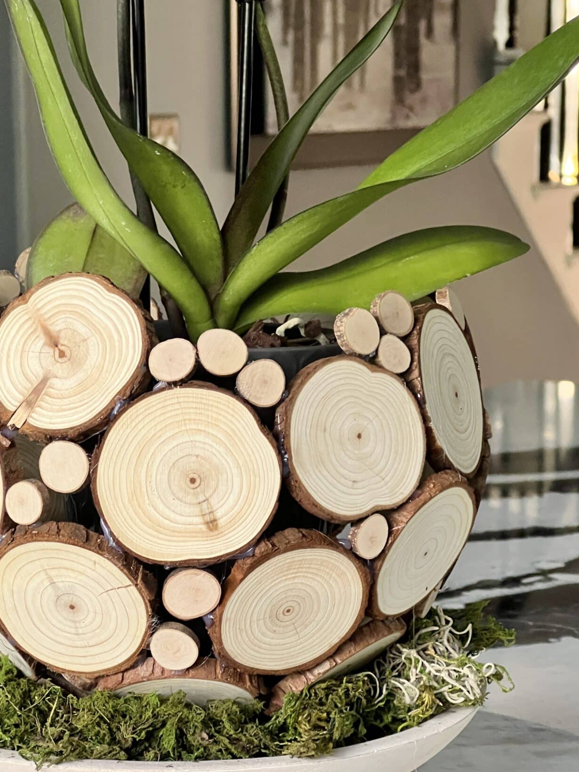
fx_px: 2141
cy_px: 416
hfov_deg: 15.4
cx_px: 260
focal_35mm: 96
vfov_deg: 20.4
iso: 400
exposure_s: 1/60
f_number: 2.8
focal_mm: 9
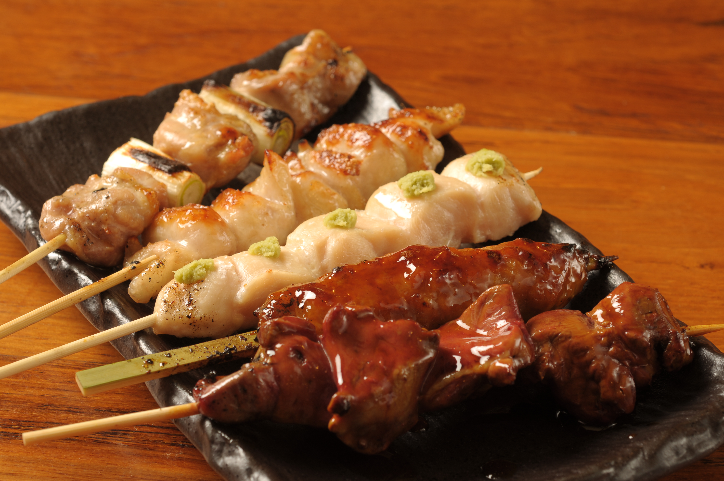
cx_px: 362
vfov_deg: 15.2
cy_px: 240
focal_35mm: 90
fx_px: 1808
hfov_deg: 22.6
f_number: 10
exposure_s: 1/25
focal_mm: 60
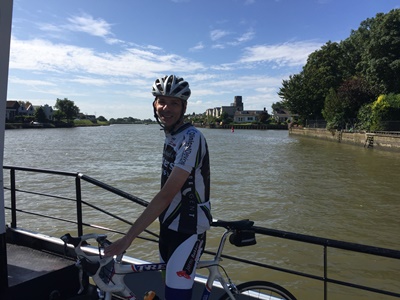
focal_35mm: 29
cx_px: 200
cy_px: 150
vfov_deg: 48.2
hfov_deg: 61.7
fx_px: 335
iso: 32
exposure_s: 1/2825
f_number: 2.2
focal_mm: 4.15
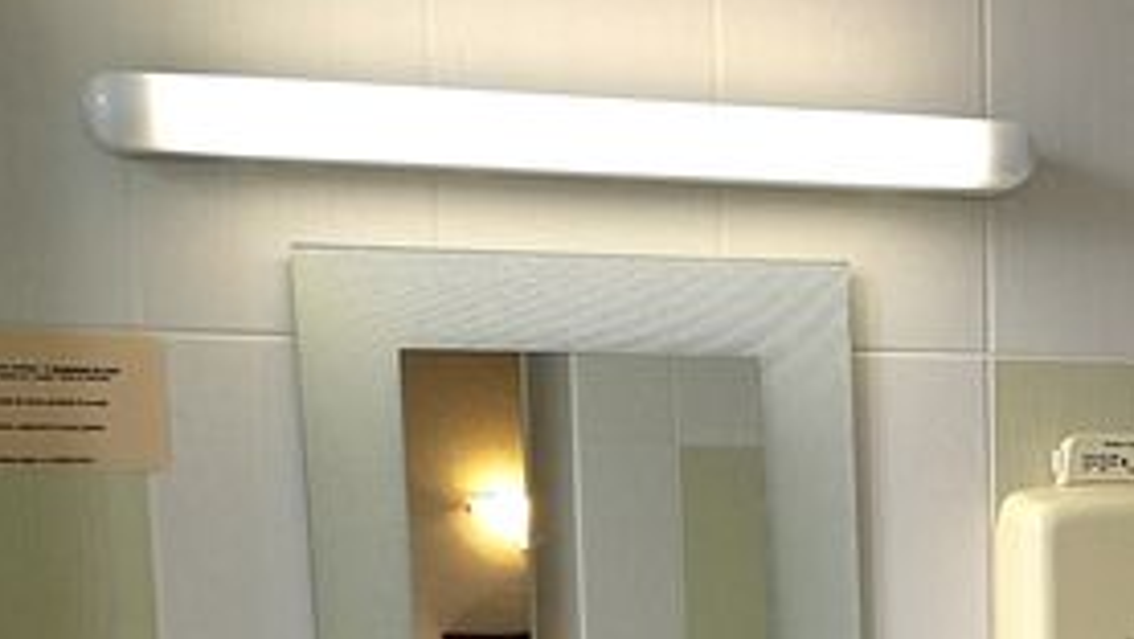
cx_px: 1208
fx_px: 2557
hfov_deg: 23.6
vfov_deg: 13.2
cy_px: 1040
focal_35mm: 85
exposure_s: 1/50
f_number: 2.2
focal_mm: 3.95
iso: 50
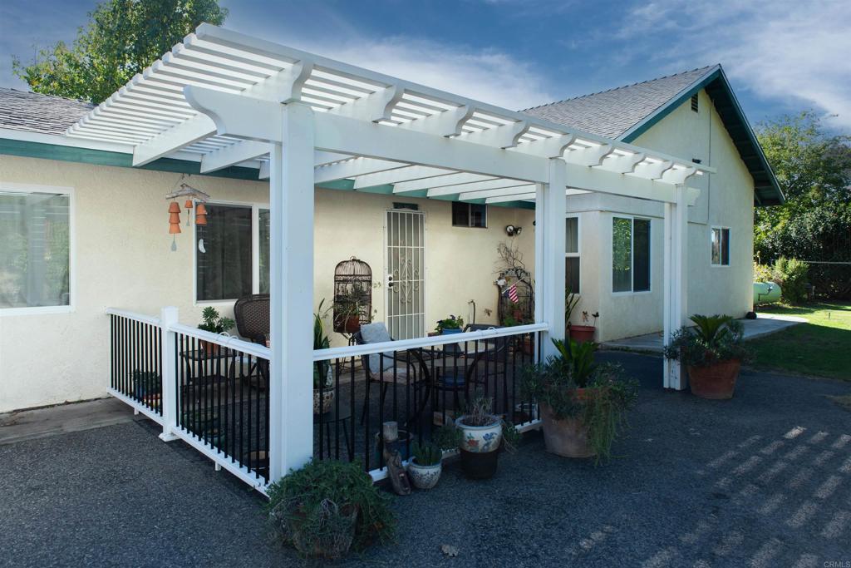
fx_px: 567
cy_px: 284
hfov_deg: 73.7
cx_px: 426
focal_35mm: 24
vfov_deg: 53.1
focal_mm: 24
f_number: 6.3
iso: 100
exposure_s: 1/125
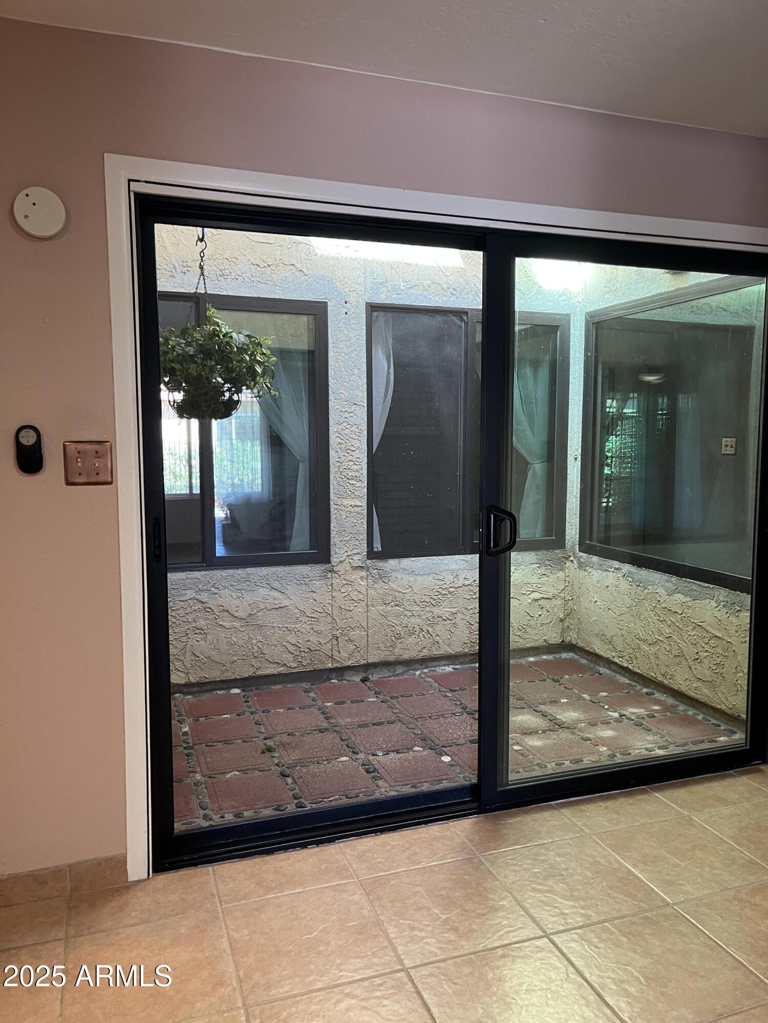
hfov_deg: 53.1
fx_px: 769
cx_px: 384
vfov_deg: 67.3
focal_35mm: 26
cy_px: 512
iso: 125
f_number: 1.6
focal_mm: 5.1
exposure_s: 1/60
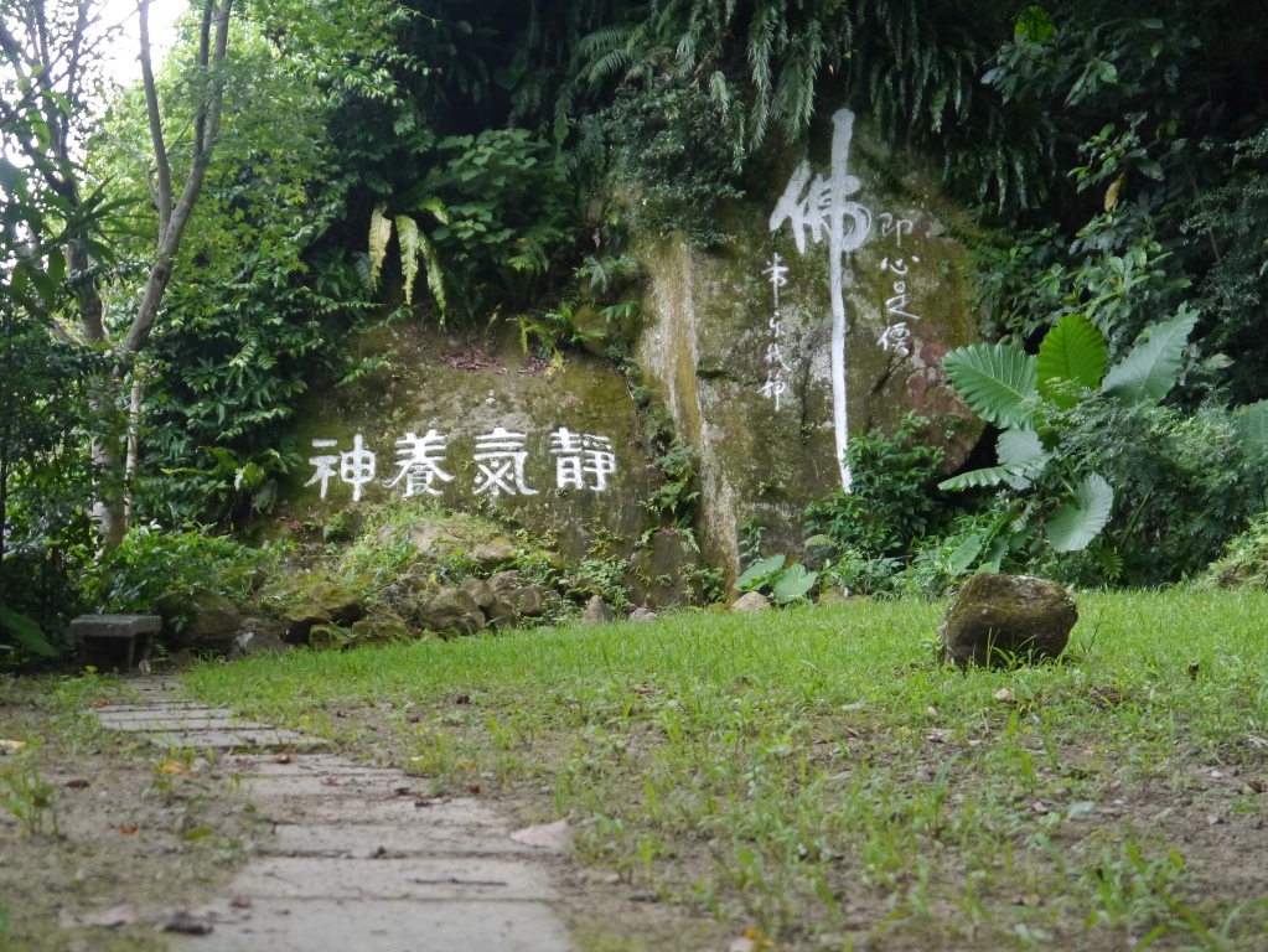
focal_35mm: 52
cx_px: 634
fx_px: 1905
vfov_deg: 28.0
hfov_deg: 36.8
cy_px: 476
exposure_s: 1/30
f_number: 4.7
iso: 800
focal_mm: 26
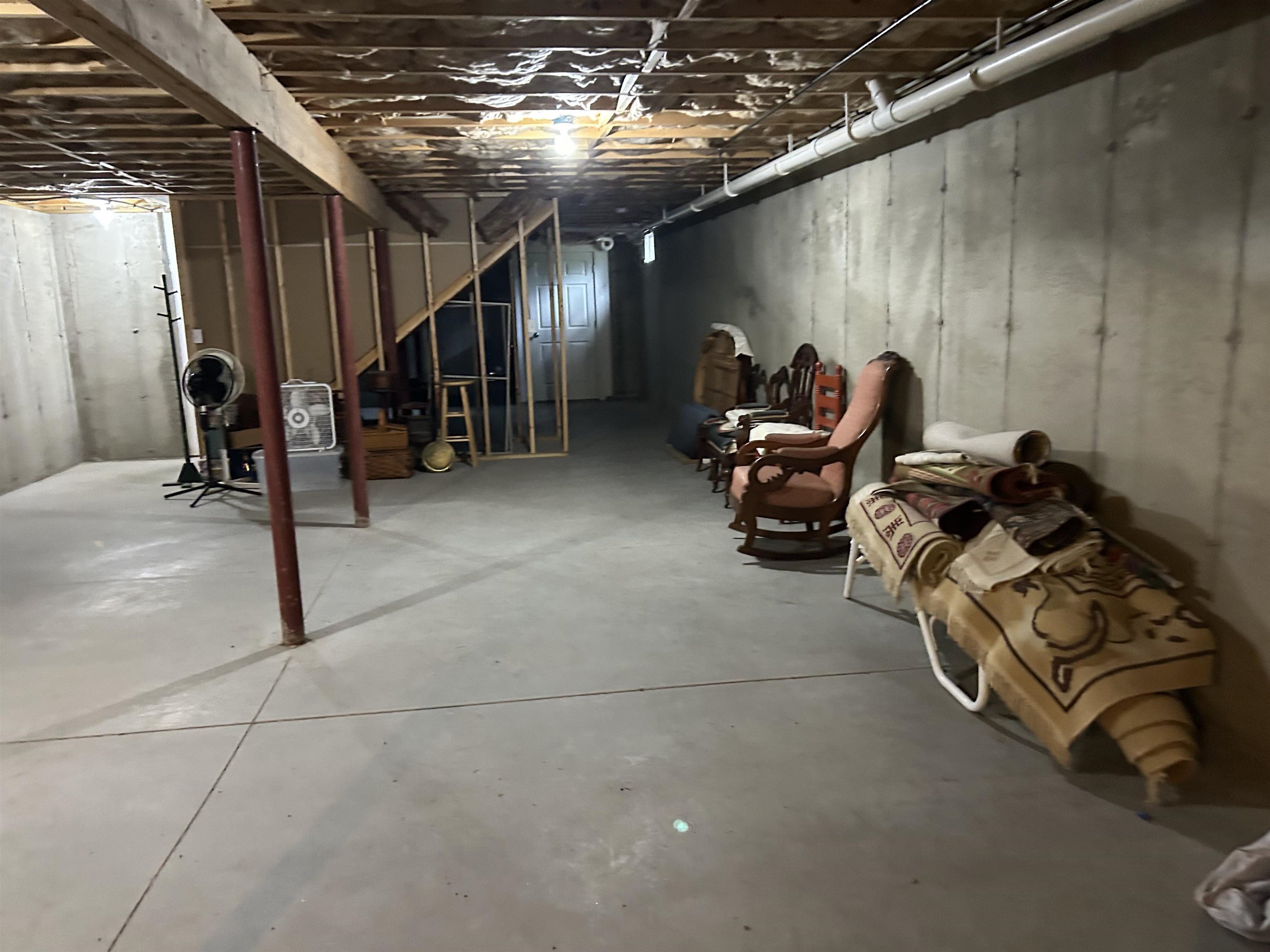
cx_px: 635
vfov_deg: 53.1
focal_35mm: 26
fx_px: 954
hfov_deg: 67.3
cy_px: 476
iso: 640
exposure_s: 1/40
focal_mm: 5.7
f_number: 1.5
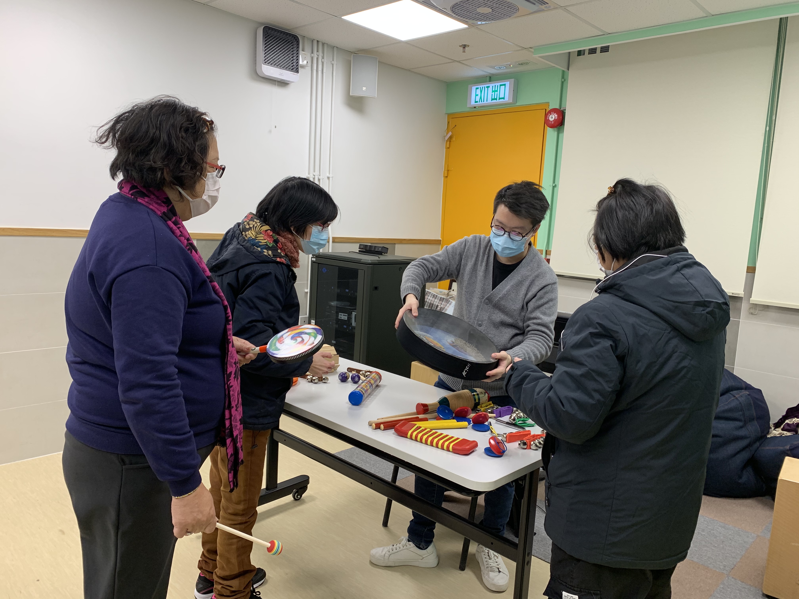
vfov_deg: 53.1
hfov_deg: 67.3
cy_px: 300
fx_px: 600
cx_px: 400
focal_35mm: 26
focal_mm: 4.25
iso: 50
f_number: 1.8
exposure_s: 1/50
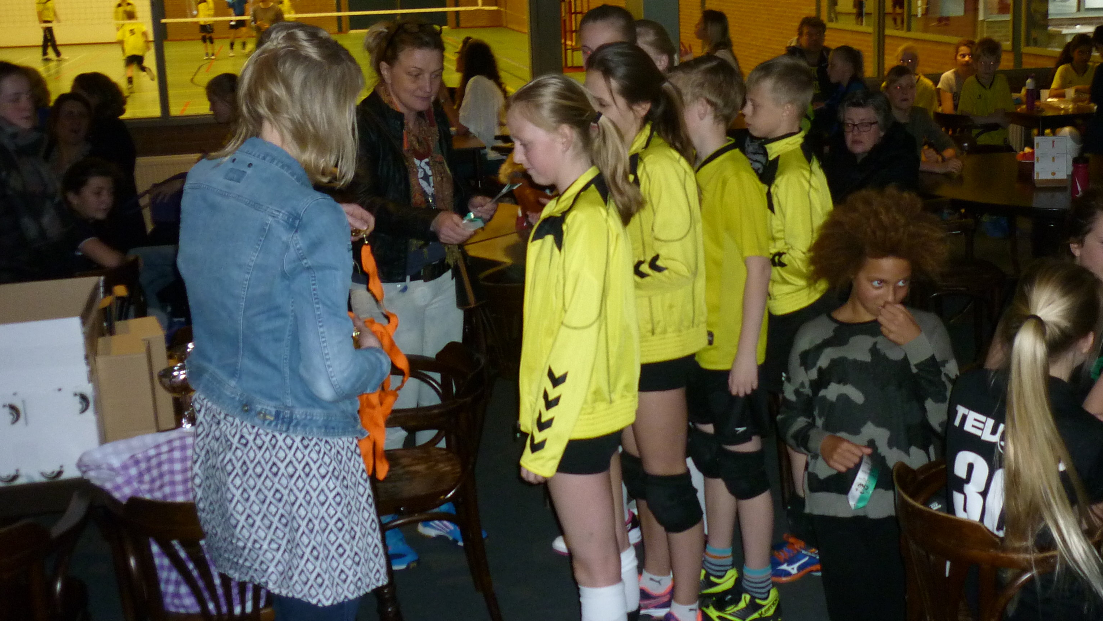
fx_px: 1258
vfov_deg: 27.5
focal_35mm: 43
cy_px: 203
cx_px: 659
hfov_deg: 47.1
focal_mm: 5.5
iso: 250
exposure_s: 1/30
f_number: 2.8
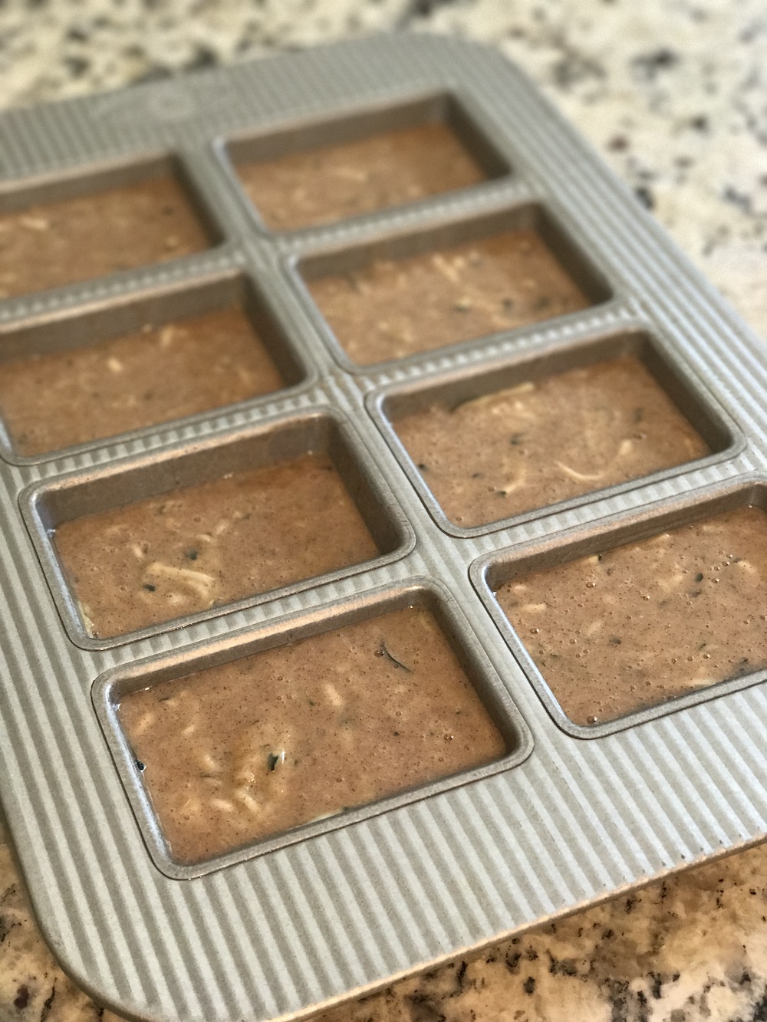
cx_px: 384
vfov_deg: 33.8
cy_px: 511
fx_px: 1684
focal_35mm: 57
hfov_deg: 25.7
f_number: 2.8
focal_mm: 6.6
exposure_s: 1/60
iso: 160
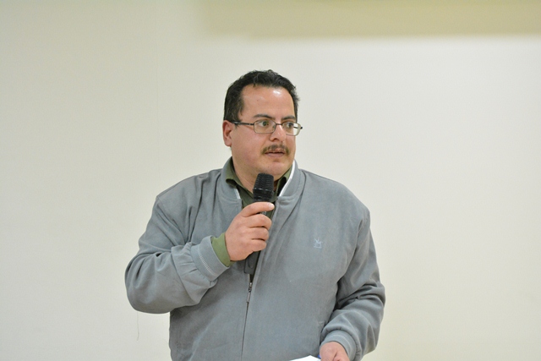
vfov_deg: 16.6
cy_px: 180
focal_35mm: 82
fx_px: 1240
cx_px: 270
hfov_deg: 24.6
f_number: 6.3
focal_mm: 55
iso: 5000
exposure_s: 1/160
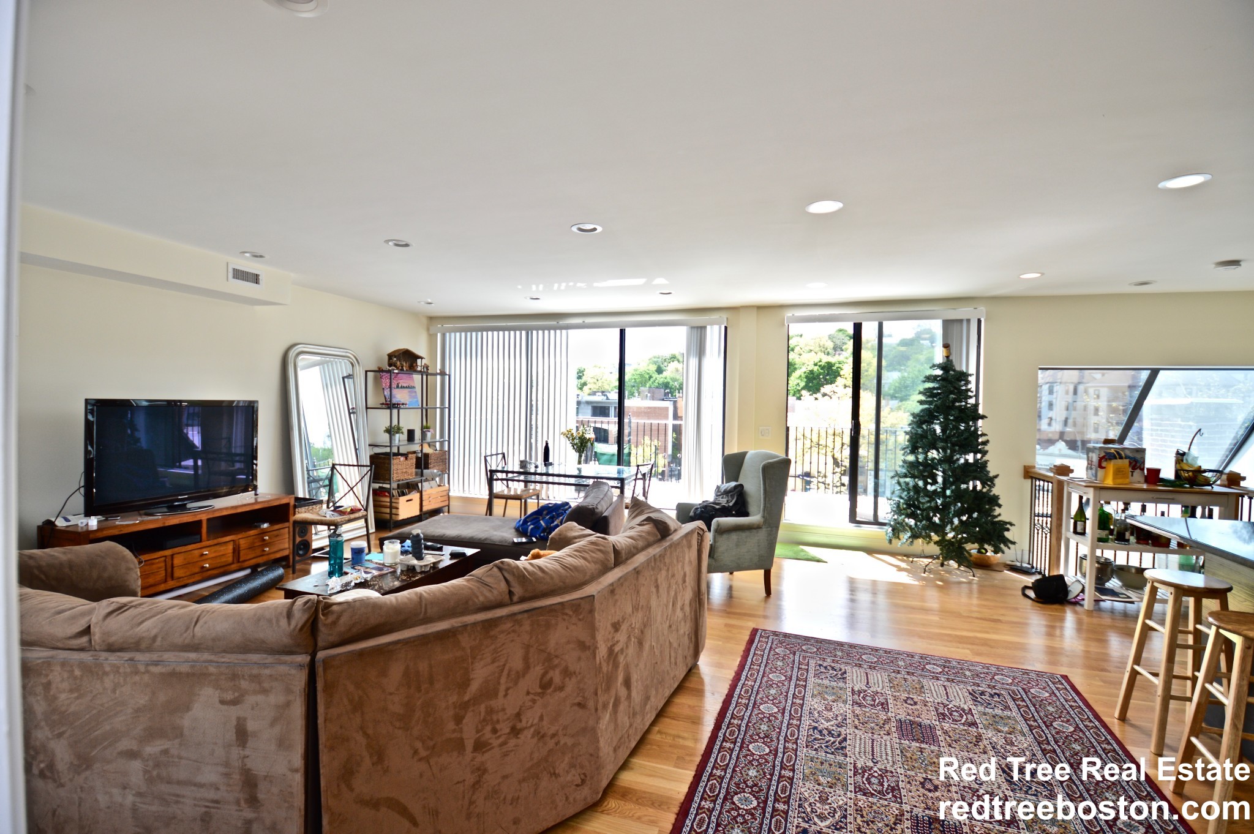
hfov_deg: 100.4
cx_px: 627
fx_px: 522
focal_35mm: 15
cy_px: 417
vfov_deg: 77.2
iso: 110
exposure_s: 1/125
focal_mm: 10
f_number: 5.6
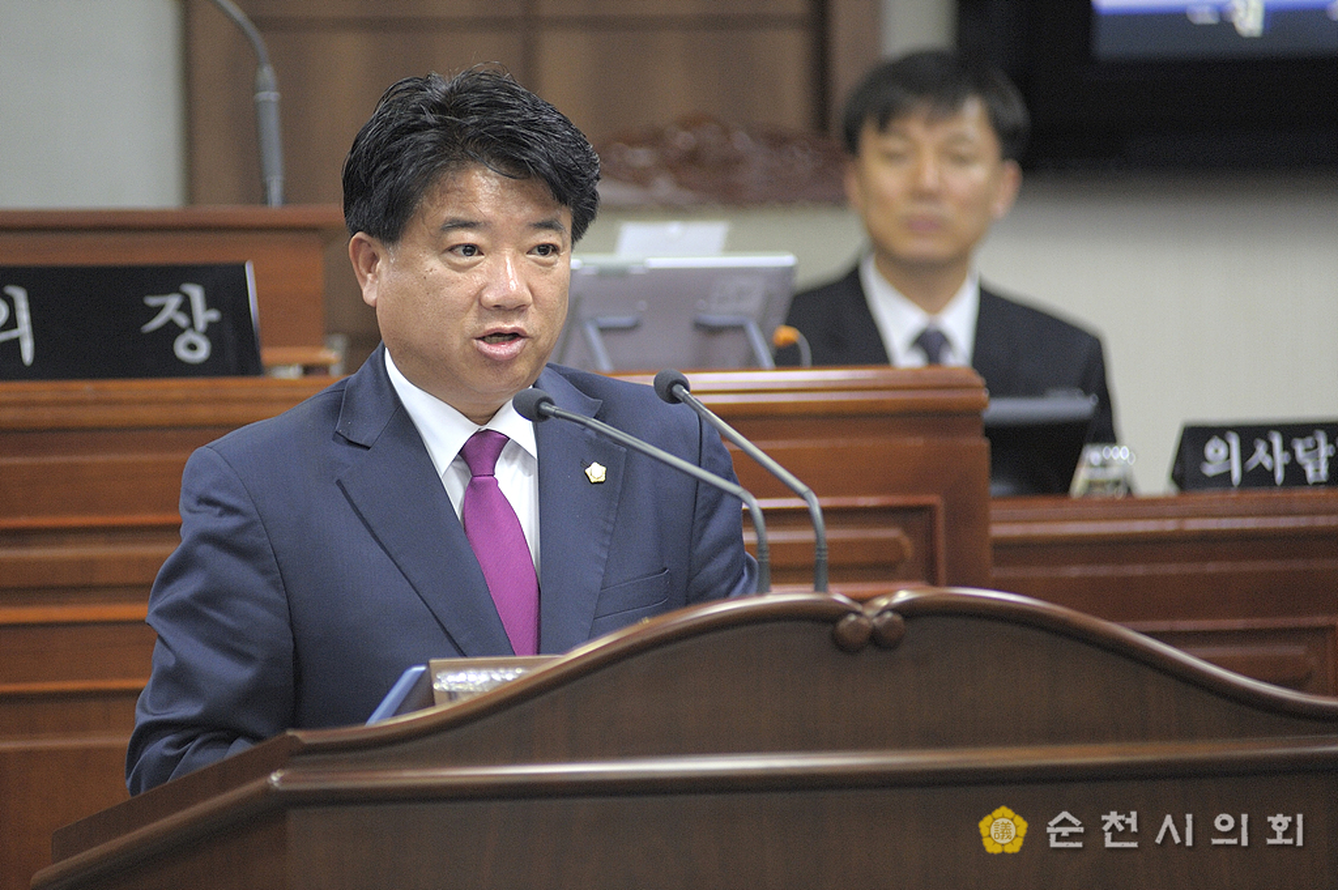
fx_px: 6870
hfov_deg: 11.1
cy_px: 445
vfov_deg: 7.4
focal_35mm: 185
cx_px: 669
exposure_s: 1/200
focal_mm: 185
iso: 1600
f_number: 4
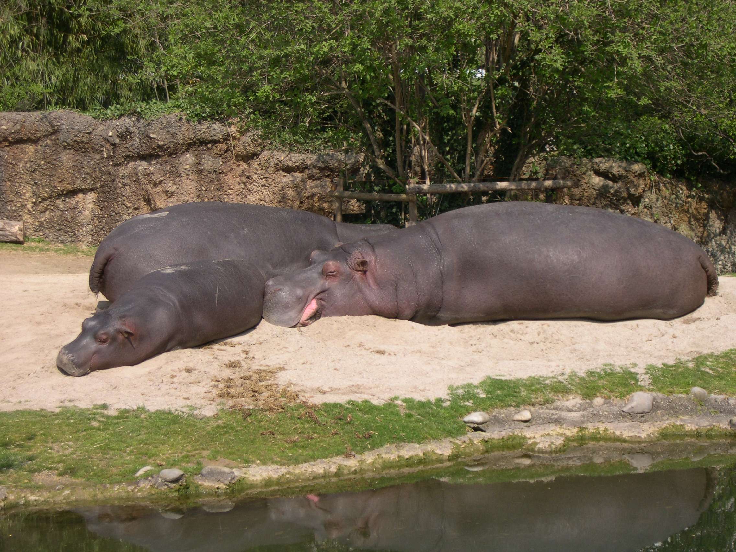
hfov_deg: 22.5
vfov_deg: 17.0
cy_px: 276
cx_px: 368
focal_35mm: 87
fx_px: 1850
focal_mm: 18.4
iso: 100
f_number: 4.4
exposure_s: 1/499
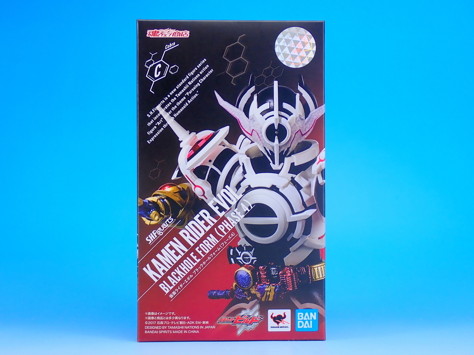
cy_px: 178
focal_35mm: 58
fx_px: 794
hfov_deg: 33.2
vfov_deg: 25.2
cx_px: 237
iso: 100
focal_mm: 10.35
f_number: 14
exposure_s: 1
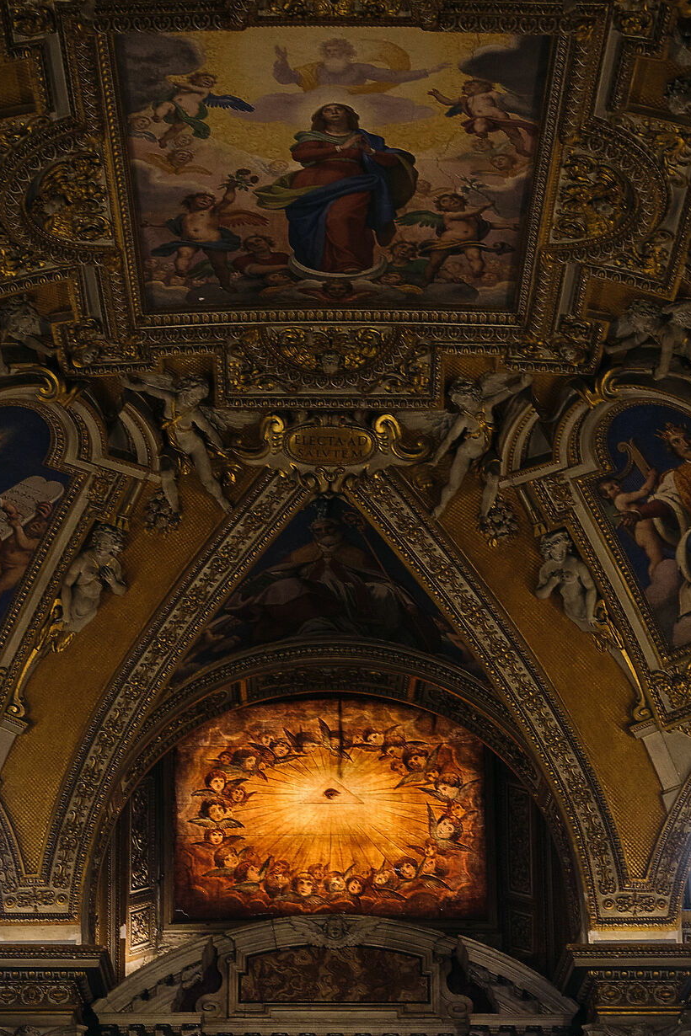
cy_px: 999
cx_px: 330
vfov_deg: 24.4
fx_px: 2303
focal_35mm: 80
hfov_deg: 17.1
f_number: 5
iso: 500
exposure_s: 1/40
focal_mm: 27
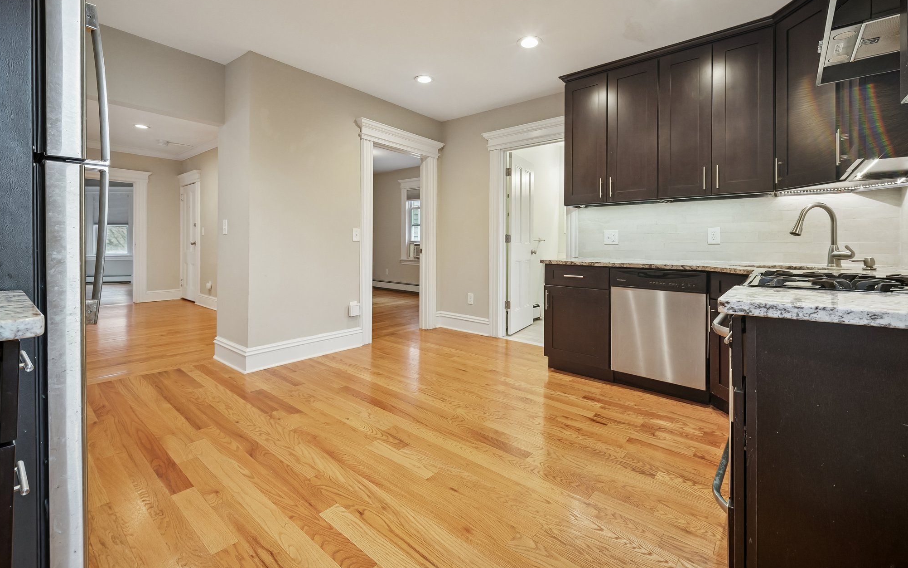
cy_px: 260
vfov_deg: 49.2
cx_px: 458
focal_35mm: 25
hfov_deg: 72.6
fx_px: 619
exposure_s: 1/40
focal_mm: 24
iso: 2500
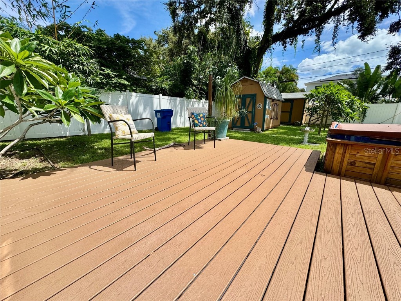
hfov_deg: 102.1
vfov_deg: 85.7
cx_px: 200
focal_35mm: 14
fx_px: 162
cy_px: 150
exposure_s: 1/2083
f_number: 2.2
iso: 50
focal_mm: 2.22
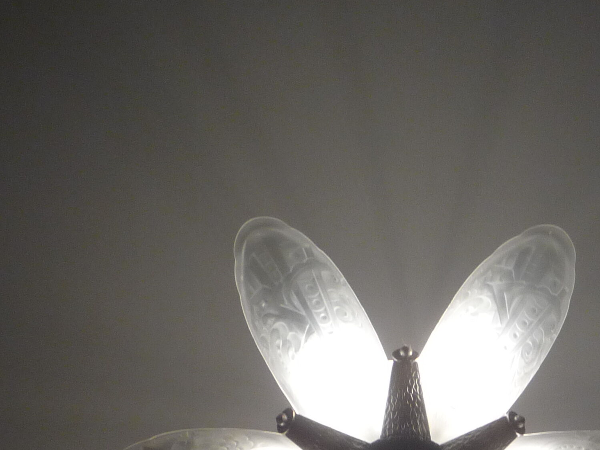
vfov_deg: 19.5
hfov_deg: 26.4
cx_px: 429
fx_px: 1265
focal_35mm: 73
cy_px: 460
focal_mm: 5.2
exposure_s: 1/30
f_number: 3.3
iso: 160
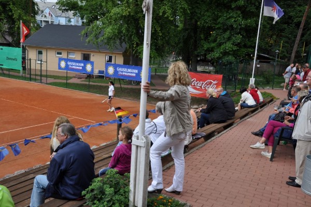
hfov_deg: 57.2
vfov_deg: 40.0
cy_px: 104
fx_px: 285
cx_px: 156
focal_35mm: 33
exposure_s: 1/200
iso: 200
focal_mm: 22
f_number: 7.1
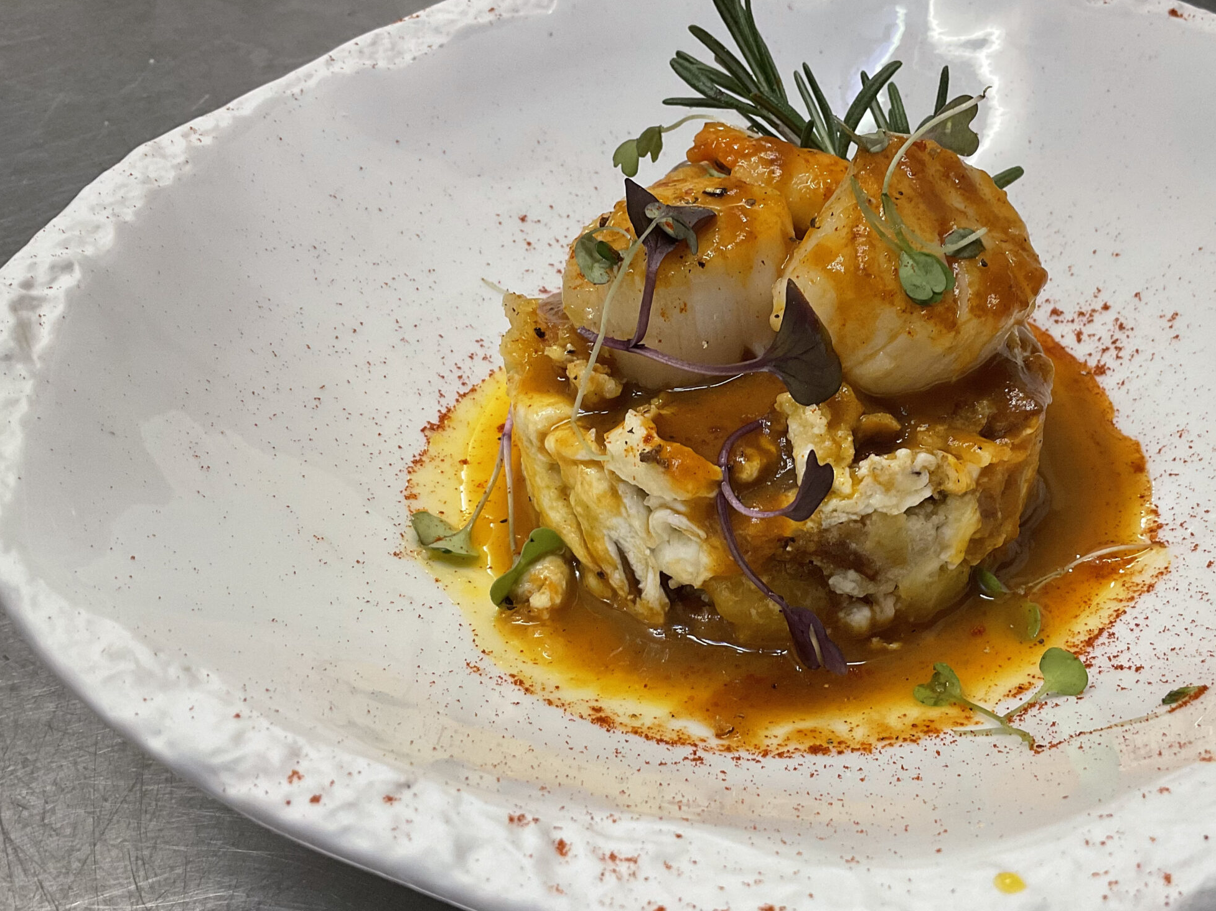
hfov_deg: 48.4
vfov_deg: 37.7
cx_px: 780
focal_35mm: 38
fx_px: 1335
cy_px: 460
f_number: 1.8
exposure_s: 1/50
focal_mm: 3
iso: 100
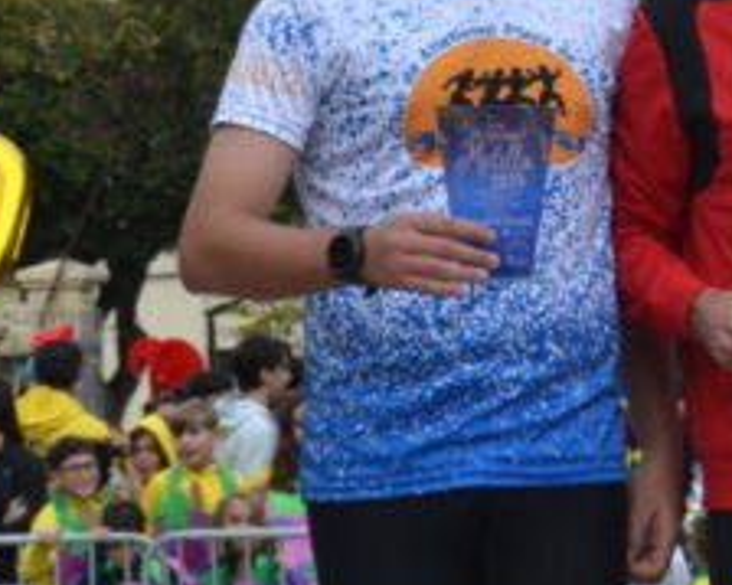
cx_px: 892
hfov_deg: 9.3
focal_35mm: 206
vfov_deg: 7.5
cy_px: 219
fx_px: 4461
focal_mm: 32
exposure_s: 1/640
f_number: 4.5
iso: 400
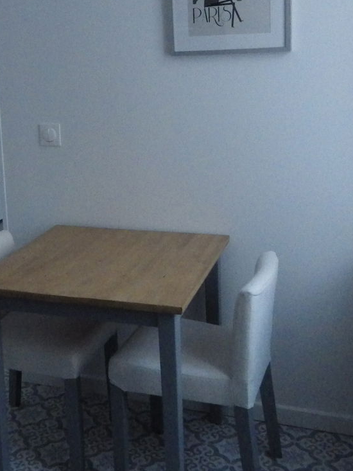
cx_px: 96
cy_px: 145
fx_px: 652
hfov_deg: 29.9
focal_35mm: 48
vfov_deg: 39.0
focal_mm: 4
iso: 800
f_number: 3.1
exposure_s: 1/40
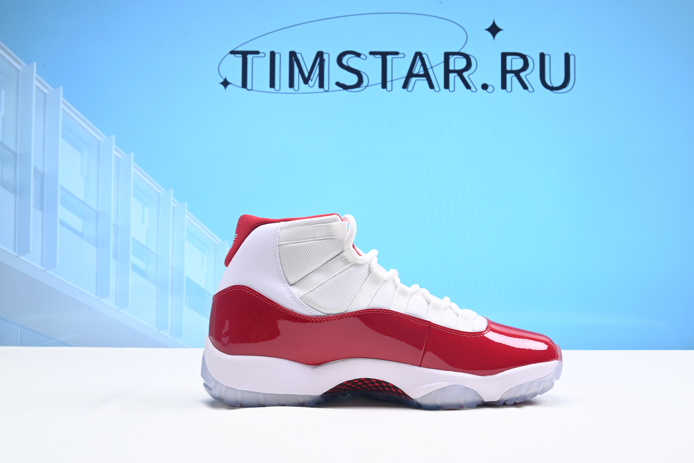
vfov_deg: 34.2
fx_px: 752
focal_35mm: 39
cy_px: 232
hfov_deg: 49.5
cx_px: 347
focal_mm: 39
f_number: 16
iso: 100
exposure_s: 1/2
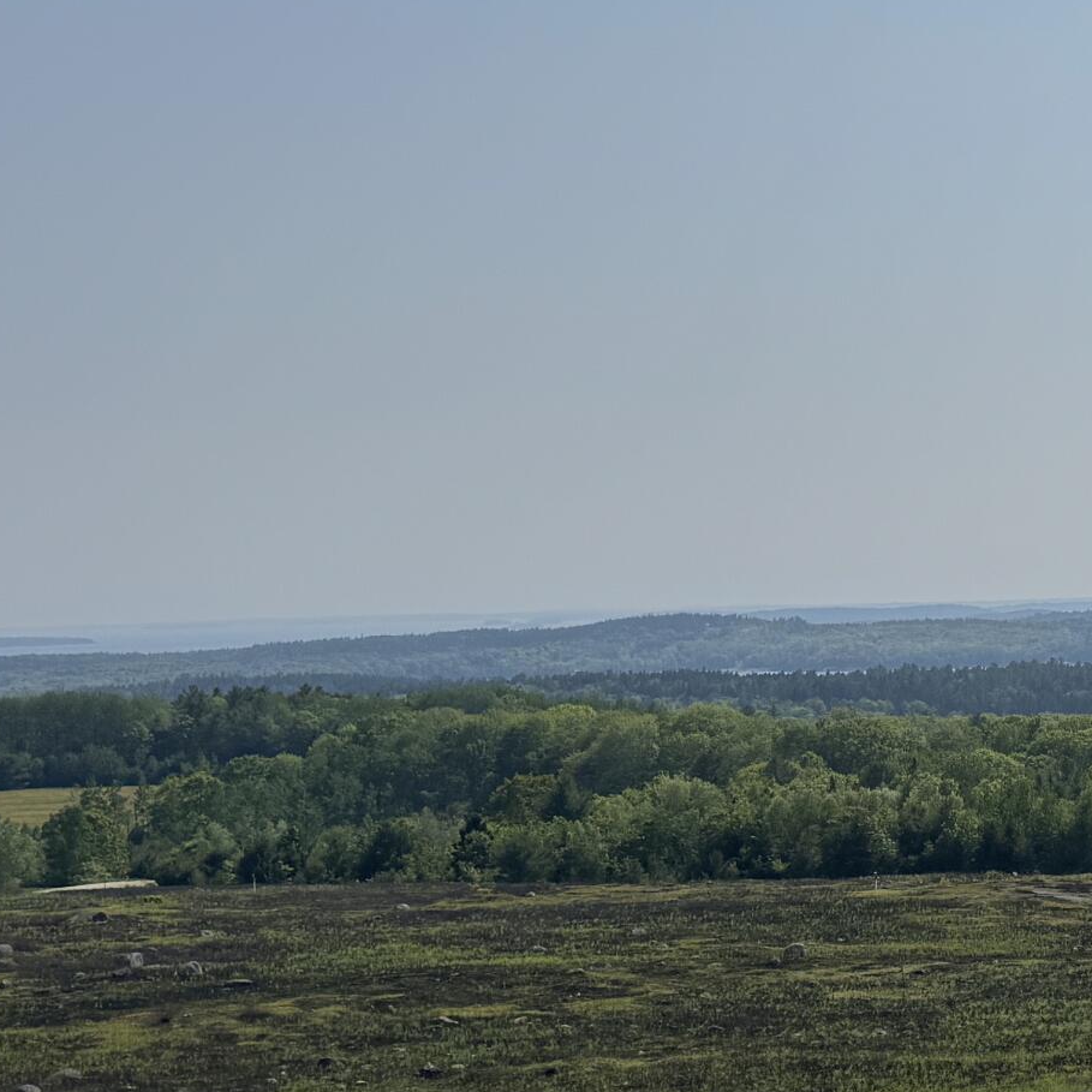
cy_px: 648
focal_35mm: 70
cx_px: 1481
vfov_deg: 24.6
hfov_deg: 21.8
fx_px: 2498
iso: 50
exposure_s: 1/12346
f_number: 1.78
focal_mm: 6.76
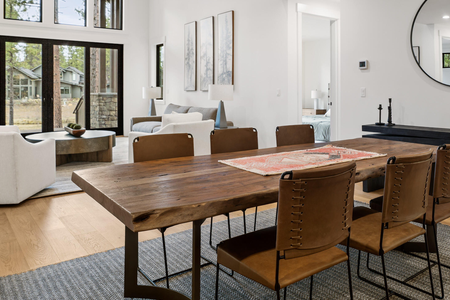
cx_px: 268
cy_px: 93
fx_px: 359
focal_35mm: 29
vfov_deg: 44.5
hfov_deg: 63.7
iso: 100
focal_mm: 20.5
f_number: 7.1
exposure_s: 1/6
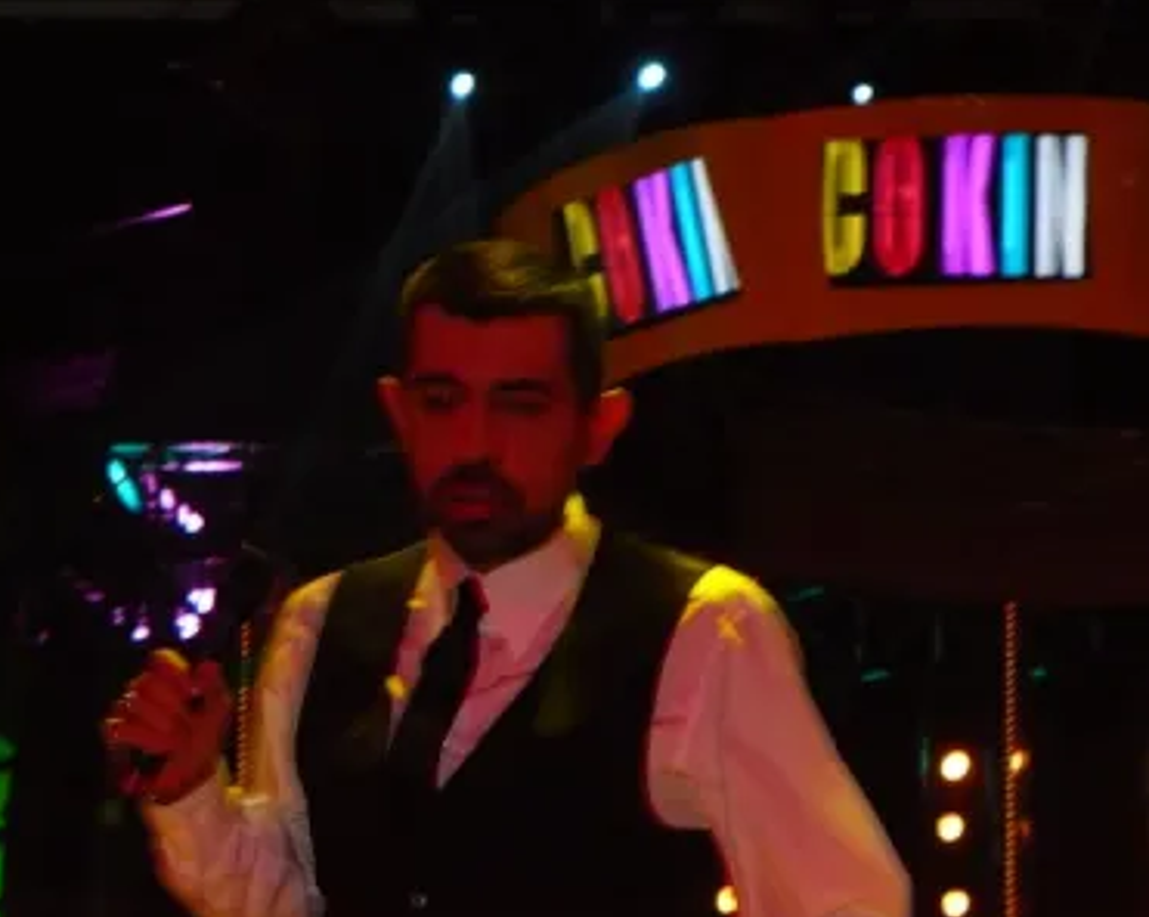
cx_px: 539
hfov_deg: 10.9
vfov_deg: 8.7
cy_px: 458
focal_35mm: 177
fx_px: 6013
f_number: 4.1
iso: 200
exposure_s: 1/30
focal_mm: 27.7
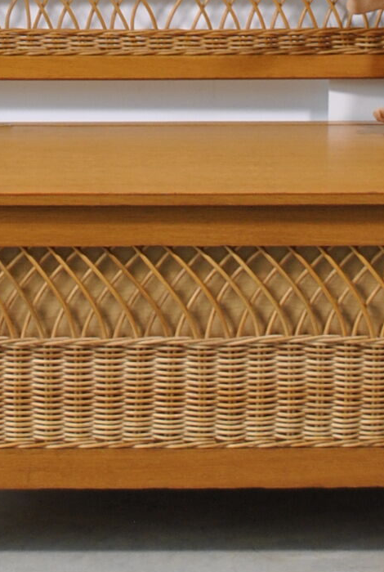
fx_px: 2372
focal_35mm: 149
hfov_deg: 9.2
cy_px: -187
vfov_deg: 13.2
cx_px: 40
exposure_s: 1/50
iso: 200
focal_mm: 24
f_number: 5
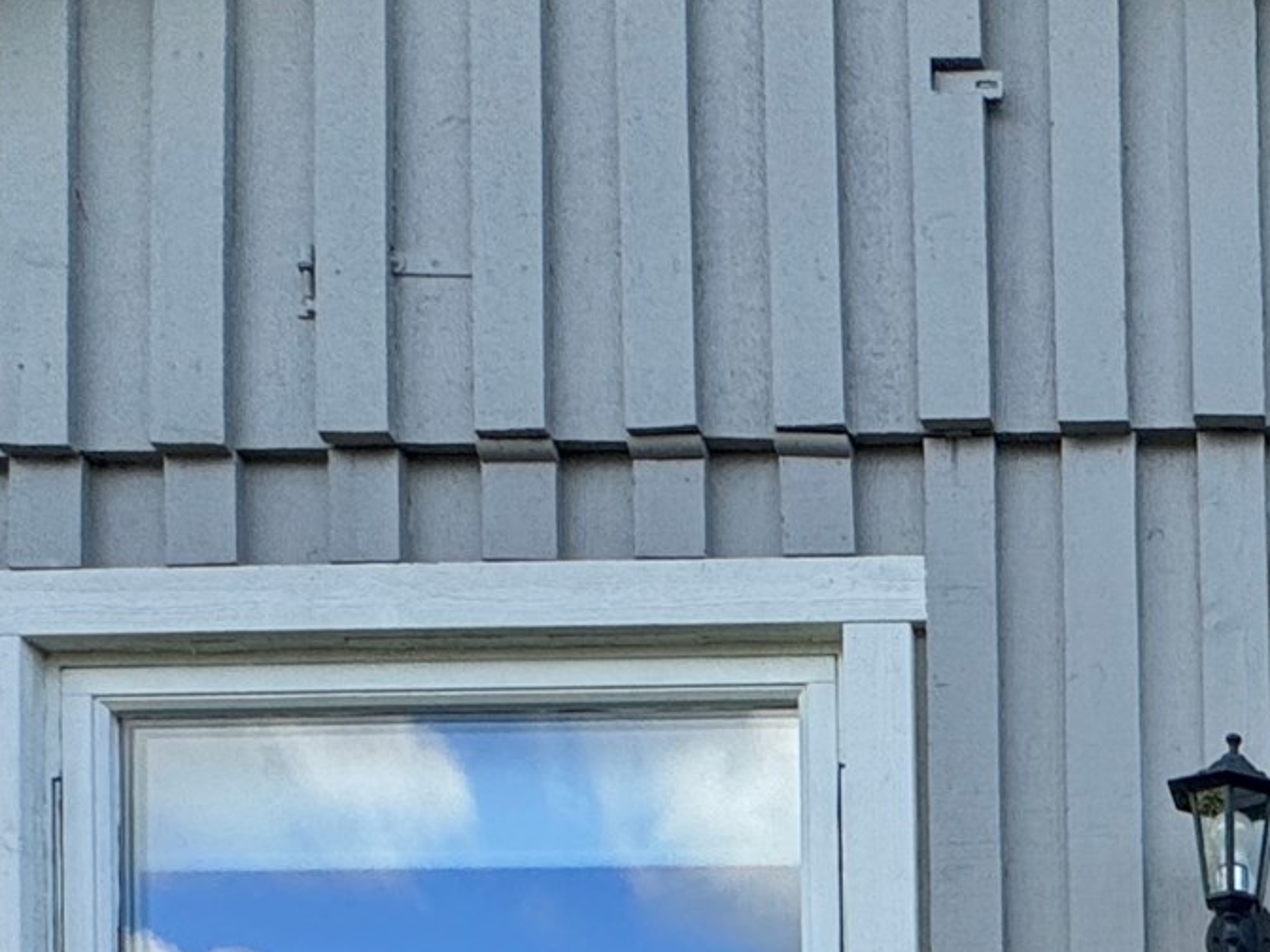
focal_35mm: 60
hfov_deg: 27.6
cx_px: 1584
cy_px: 1711
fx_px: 2201
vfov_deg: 18.8
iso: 40
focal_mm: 2.22
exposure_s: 1/1078
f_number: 2.2
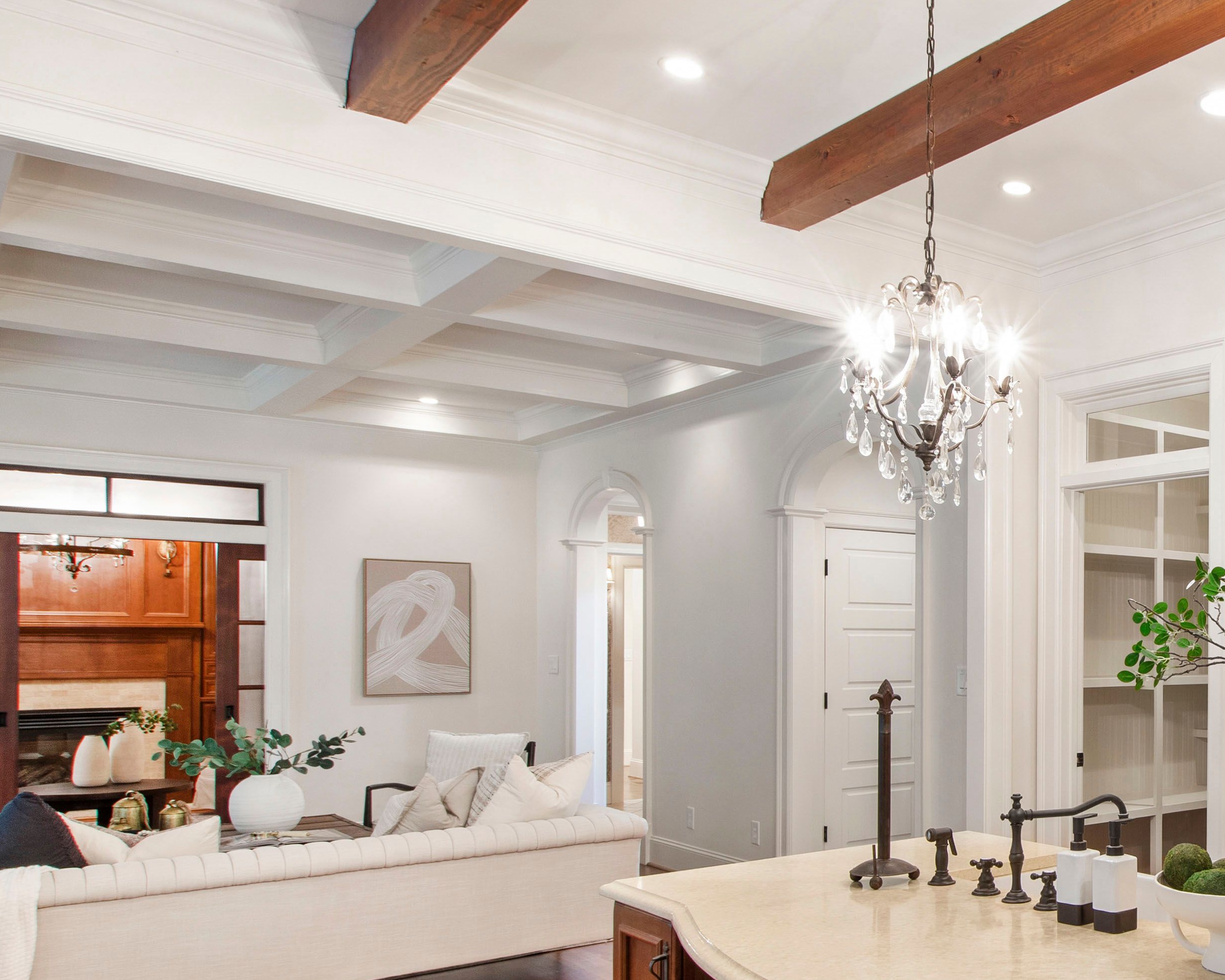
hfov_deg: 46.2
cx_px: 1238
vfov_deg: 45.3
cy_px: 631
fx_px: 1160
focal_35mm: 32
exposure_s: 1.3
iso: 100
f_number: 8
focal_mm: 10
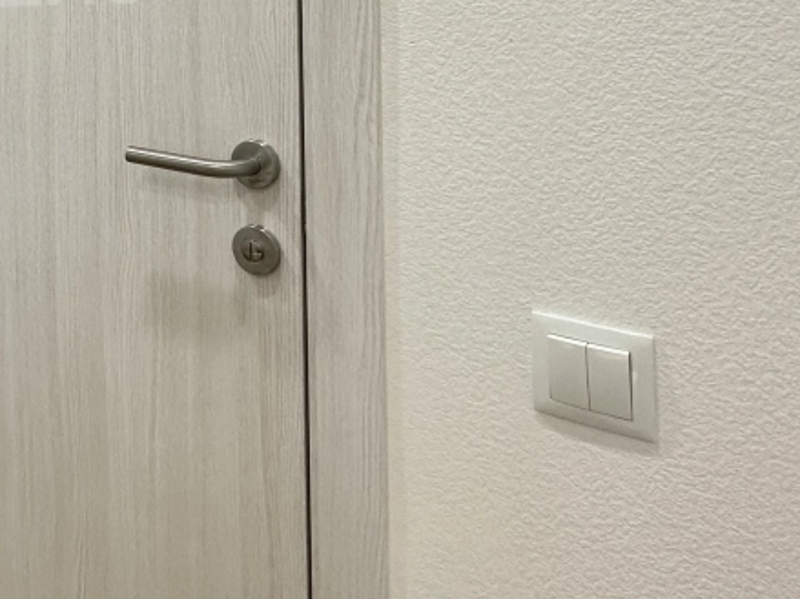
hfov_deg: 39.1
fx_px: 924
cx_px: -64
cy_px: -21
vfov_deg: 32.6
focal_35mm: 40
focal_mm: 2.22
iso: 250
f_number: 2.2
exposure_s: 1/50
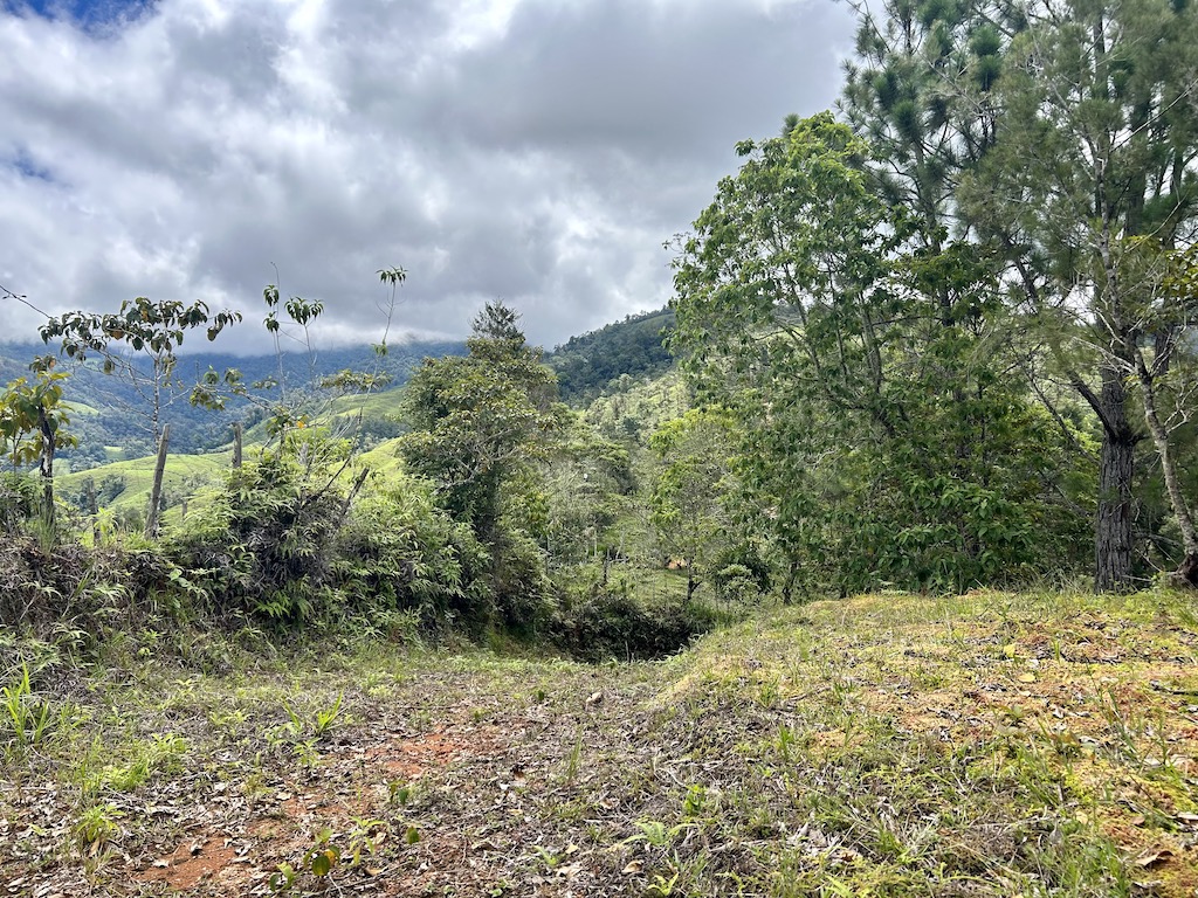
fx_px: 900
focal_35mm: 26
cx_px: 599
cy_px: 449
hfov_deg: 67.3
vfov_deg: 53.1
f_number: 1.5
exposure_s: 1/3077
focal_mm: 5.7
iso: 50
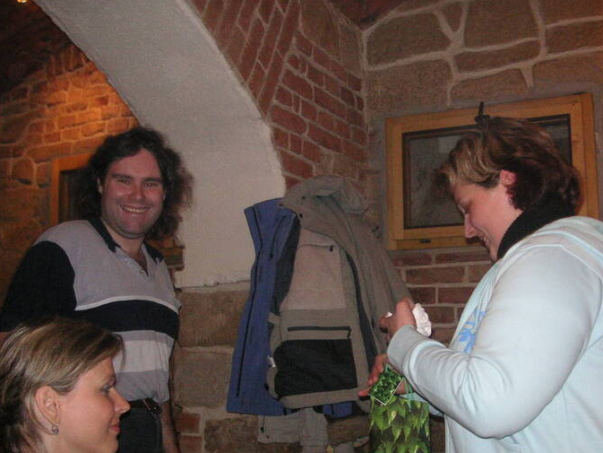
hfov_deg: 42.9
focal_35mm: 44
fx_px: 767
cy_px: 258
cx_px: 317
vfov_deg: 32.8
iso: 160
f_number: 2.8
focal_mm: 6.1
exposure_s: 1/45
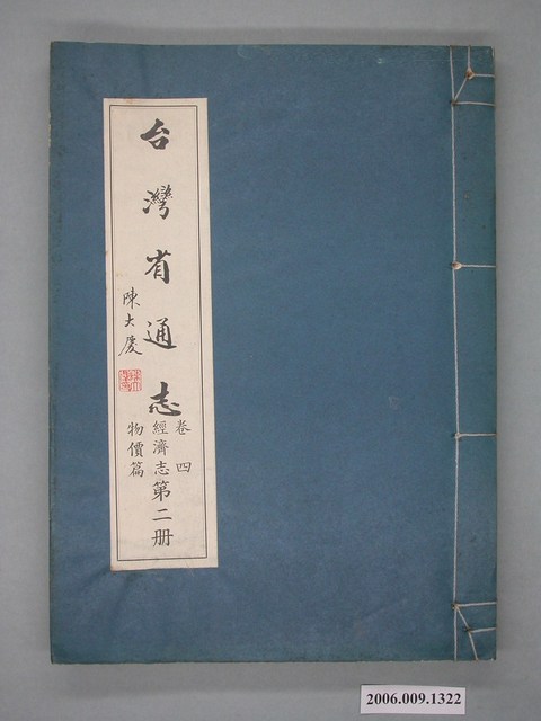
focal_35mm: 54
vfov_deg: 35.5
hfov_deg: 27.0
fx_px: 1125
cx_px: 270
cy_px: 360
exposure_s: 1/66.7
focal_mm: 11.3
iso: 100
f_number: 2.9
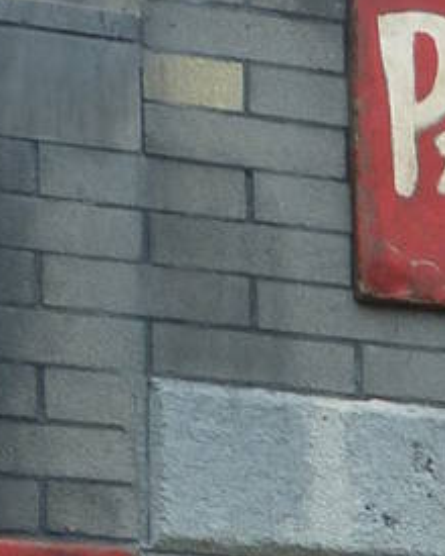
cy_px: 1011
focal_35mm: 199
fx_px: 3276
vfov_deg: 9.2
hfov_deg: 7.7
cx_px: 552
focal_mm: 5.7
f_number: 3.5
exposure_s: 1/80
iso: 80
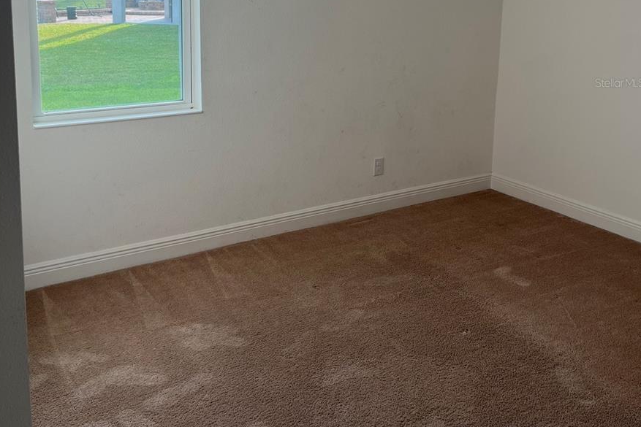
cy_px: 82
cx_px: 318
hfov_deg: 51.9
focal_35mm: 37
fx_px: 659
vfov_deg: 34.8
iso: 40
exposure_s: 1/126
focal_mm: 5.1
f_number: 1.6
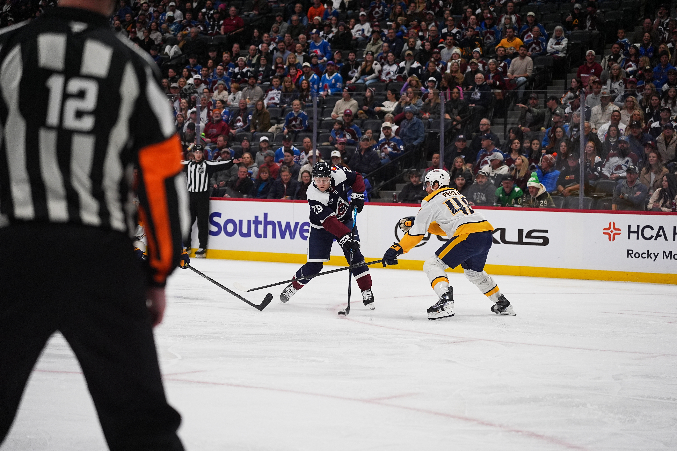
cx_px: 338
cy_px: 226
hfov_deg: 22.6
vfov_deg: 15.2
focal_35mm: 90
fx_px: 1692
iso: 2000
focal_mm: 90
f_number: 3.2
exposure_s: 1/3200
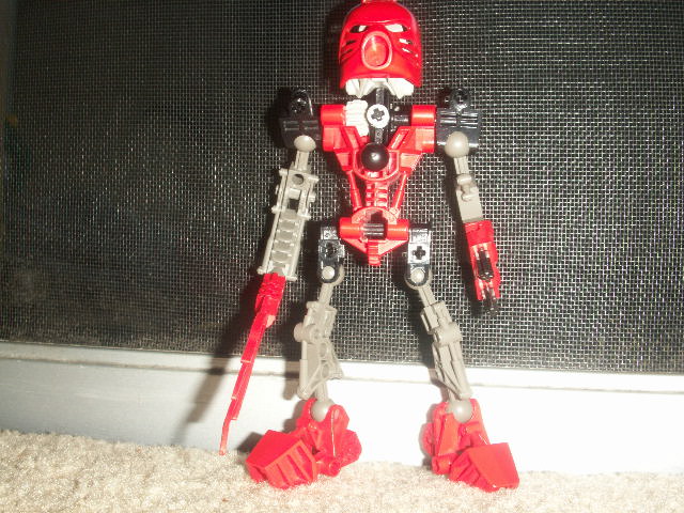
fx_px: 731
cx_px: 342
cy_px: 256
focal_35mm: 37
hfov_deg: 50.1
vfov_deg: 38.7
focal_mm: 7.7
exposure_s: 1/40
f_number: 7.1
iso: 50
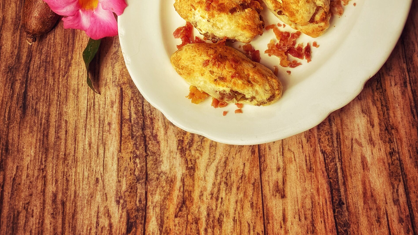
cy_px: 1
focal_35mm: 38
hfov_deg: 52.8
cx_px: 208
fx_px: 421
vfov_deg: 29.2
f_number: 1.8
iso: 80
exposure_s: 1/100
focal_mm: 4.25
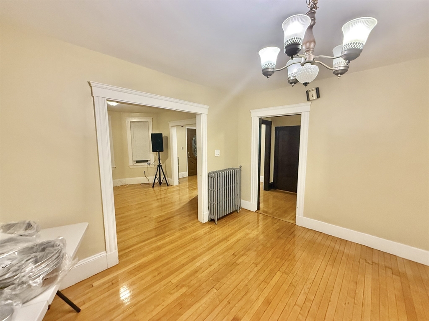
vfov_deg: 85.7
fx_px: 174
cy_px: 160
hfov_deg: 102.1
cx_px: 214
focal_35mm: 14
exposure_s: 1/60
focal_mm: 2.22
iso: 500
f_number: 2.2
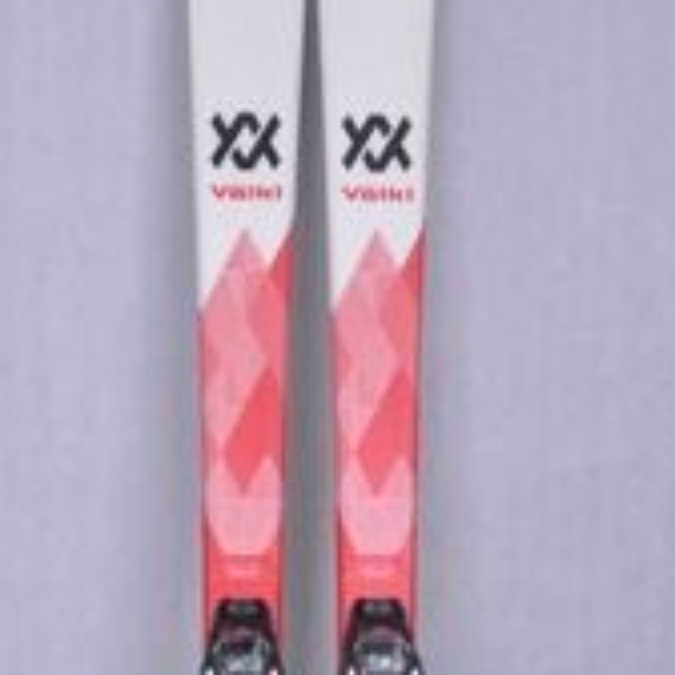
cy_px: 743
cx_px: 299
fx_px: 1655
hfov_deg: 23.0
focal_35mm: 75
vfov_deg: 21.8
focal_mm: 22
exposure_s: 1/125
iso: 3200
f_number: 9.5
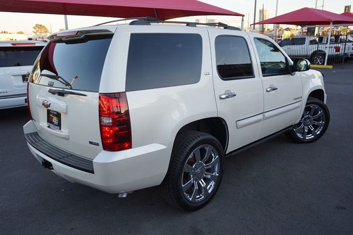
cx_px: 176
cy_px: 118
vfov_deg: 45.6
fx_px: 279
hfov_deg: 64.6
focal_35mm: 28
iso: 100
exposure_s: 1/80
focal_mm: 19
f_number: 5
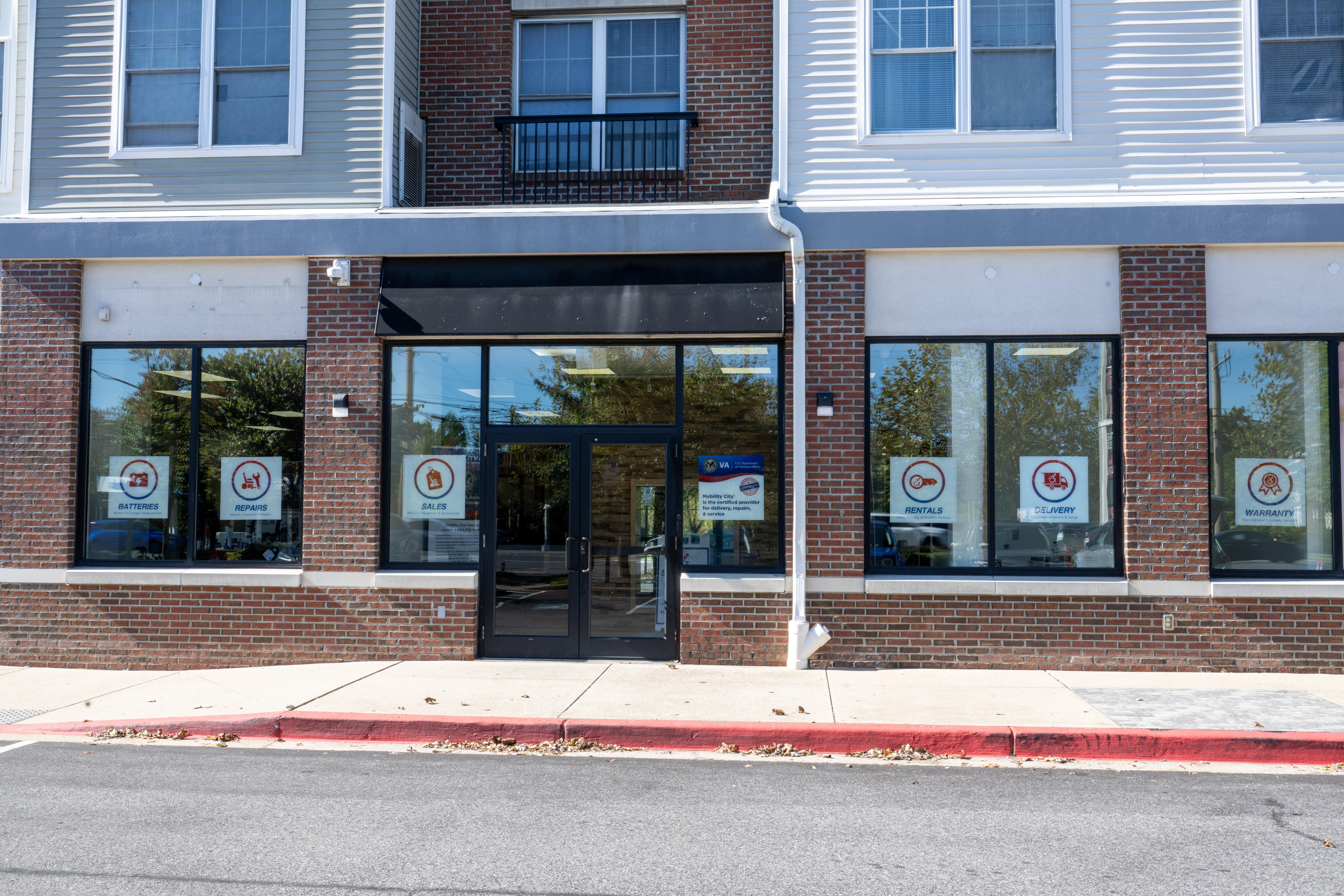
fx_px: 1307
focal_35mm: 35
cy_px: 448
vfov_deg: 37.9
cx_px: 672
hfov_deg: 54.4
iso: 400
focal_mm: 35
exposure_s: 1/60
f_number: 18
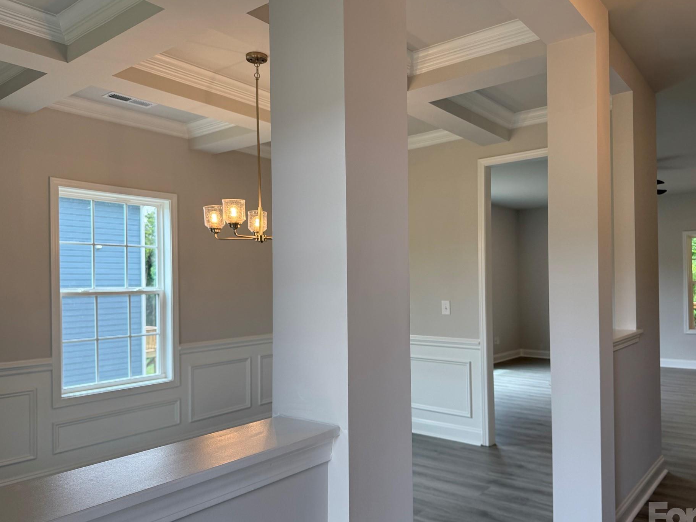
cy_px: 283
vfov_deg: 51.3
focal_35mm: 27
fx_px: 543
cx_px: 379
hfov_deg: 65.2
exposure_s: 1/453
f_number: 1.78
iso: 100
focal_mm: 6.76
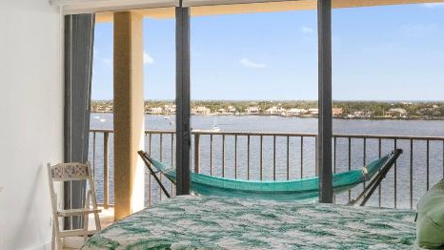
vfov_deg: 26.7
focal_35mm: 45
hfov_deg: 45.1
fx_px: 526
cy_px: 121
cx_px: 150
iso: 1600
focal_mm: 11.5
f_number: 8
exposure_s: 1/250
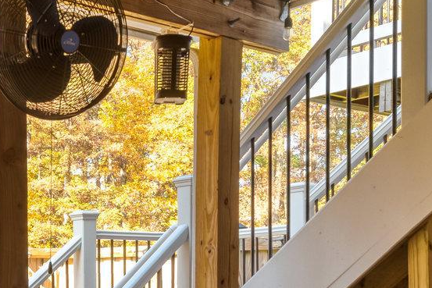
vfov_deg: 21.3
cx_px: 27
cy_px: 236
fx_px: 756
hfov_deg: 30.2
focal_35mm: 63
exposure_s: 1/160
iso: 400
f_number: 8
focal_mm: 17
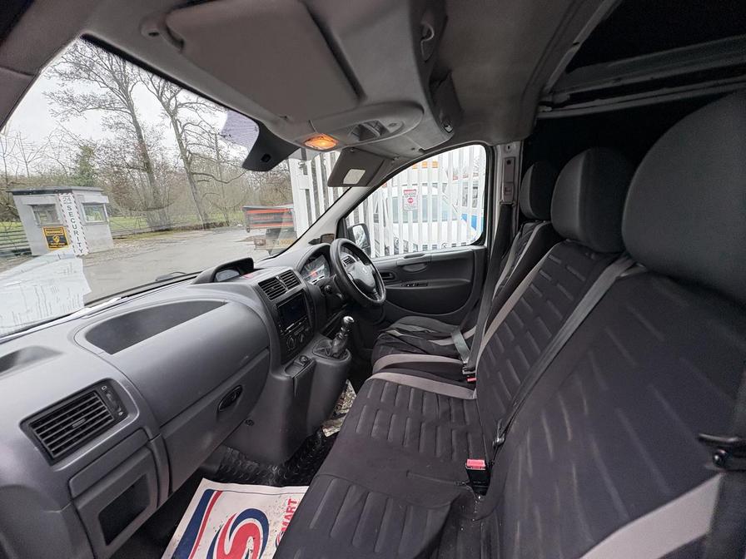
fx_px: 302
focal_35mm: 14
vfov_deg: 85.7
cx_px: 373
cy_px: 280
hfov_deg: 102.1
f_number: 2.2
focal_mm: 2.22
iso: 160
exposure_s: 1/99
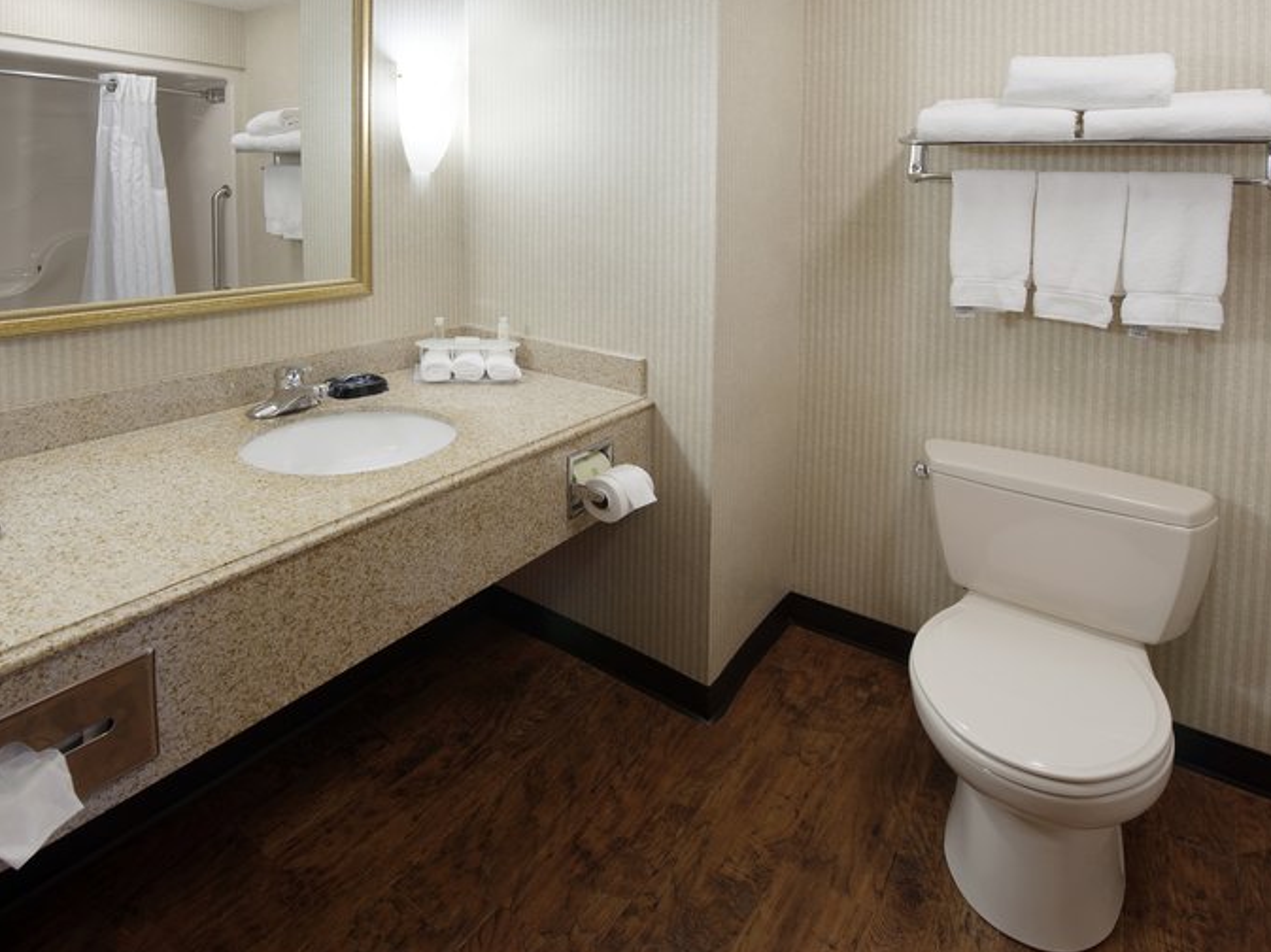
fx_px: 587
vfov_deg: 78.0
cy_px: 463
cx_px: 540
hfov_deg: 93.8
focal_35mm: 16
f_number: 8
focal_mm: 14
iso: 200
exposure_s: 1/15
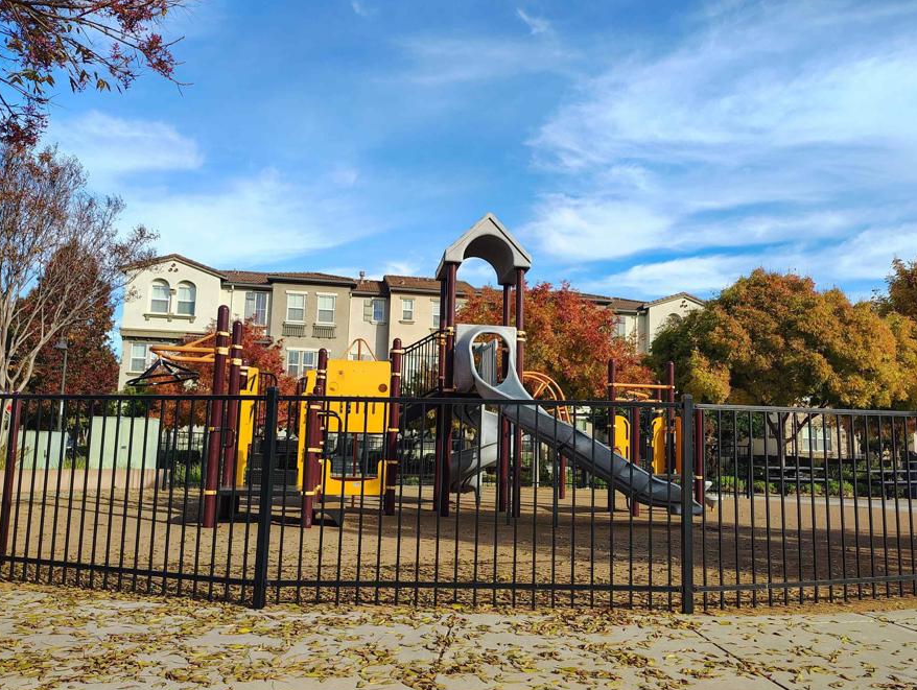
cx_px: 503
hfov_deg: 63.2
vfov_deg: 49.8
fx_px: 743
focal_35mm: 28
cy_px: 368
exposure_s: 1/526
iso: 100
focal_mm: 5.56
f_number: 1.8
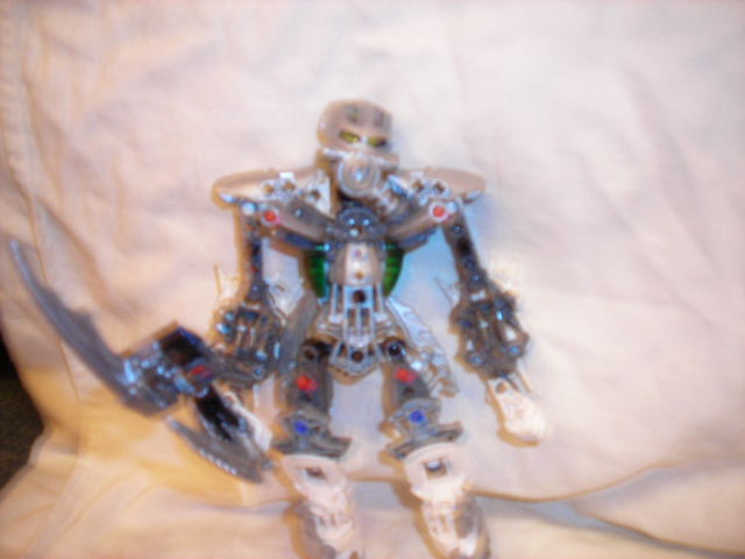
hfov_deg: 49.0
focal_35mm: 38
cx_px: 372
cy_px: 280
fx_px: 818
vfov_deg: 37.7
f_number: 3.2
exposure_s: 1/1.4
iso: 200
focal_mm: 6.3
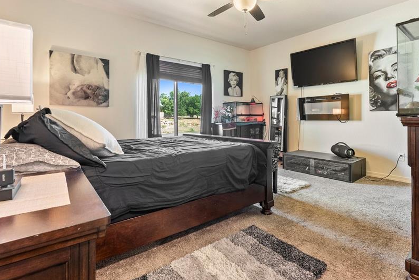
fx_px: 210
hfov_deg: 89.9
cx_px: 220
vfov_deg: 66.7
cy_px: 111
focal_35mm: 18
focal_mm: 14
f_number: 9
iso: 400
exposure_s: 1/1.67
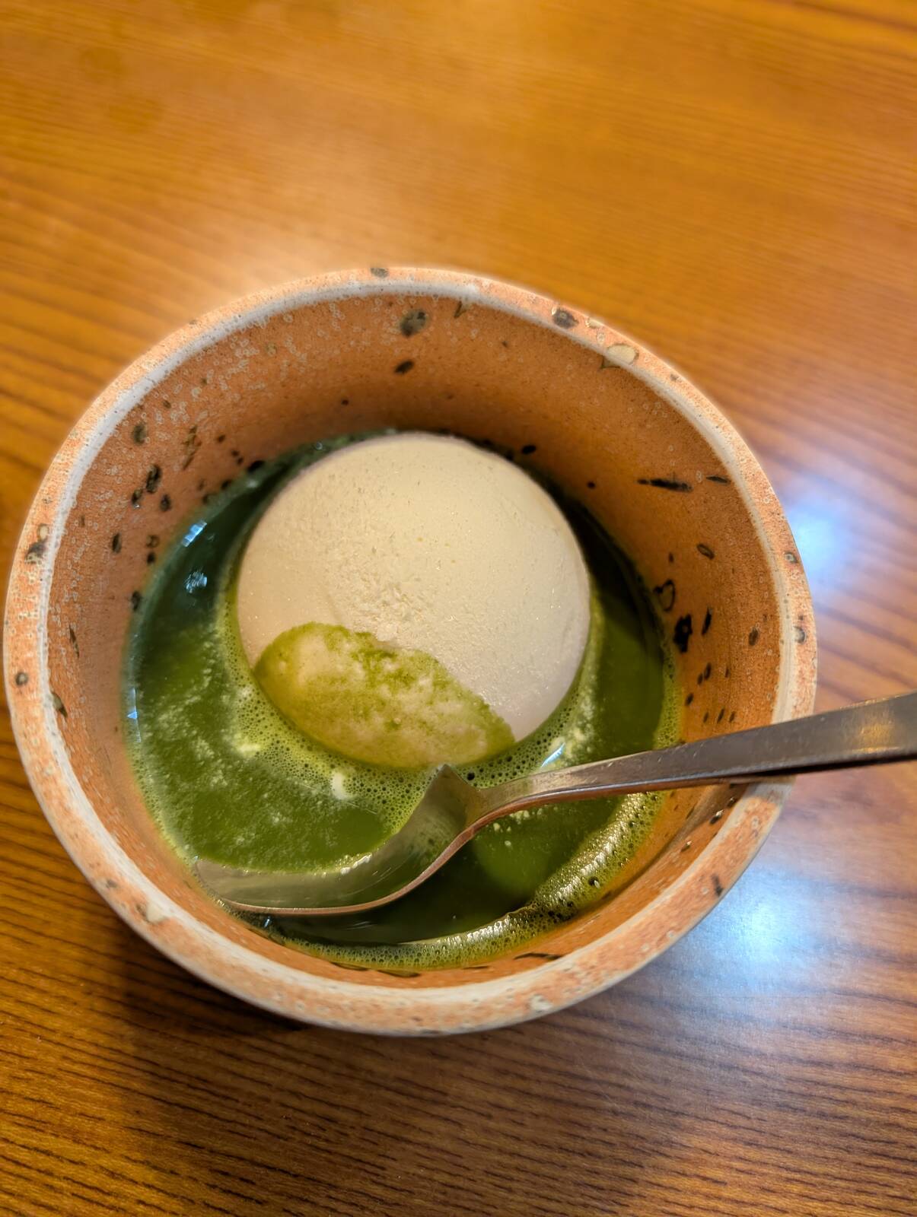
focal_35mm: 24
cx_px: 458
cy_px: 608
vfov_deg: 71.5
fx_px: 845
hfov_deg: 56.9
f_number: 1.68
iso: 243
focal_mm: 6.9
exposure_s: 1/60
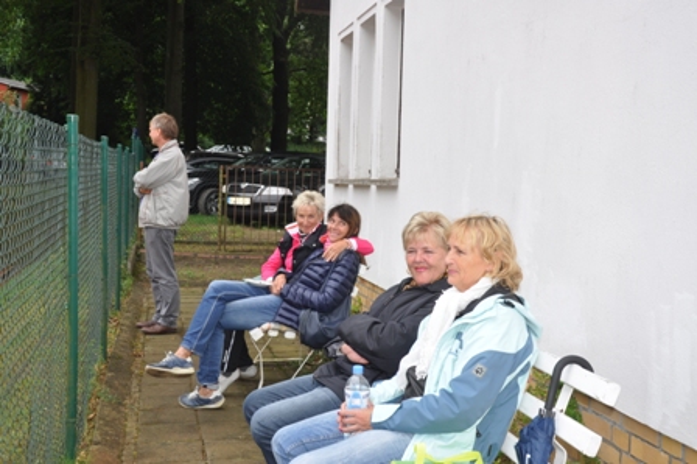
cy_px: 232
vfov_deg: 29.8
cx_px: 348
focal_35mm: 45
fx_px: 871
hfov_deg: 43.6
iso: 200
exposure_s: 1/200
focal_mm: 30
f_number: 7.1
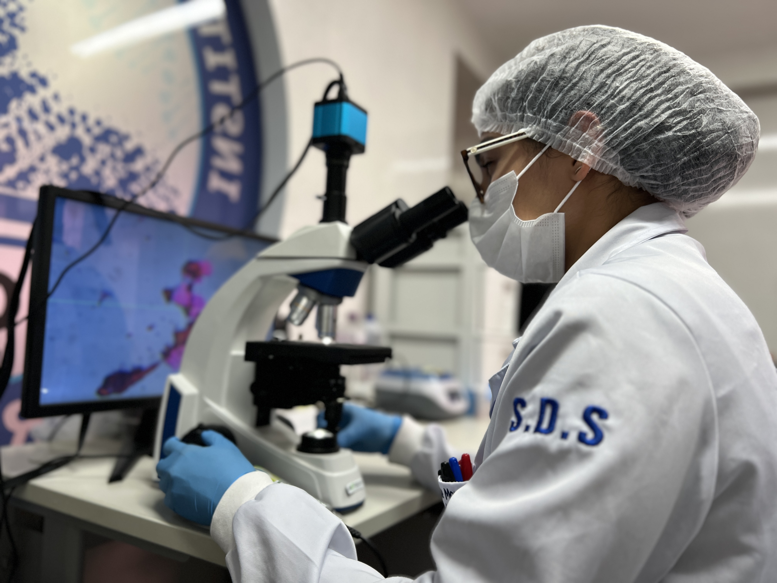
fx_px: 584
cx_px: 388
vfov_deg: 53.1
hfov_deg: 67.3
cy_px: 292
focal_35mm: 26
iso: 100
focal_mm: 5.7
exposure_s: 1/120
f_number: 1.5
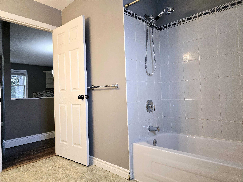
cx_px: 122
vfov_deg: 58.9
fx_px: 161
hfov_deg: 73.9
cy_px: 91
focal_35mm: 23
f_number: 1.7
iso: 400
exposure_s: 1/120
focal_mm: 6.3
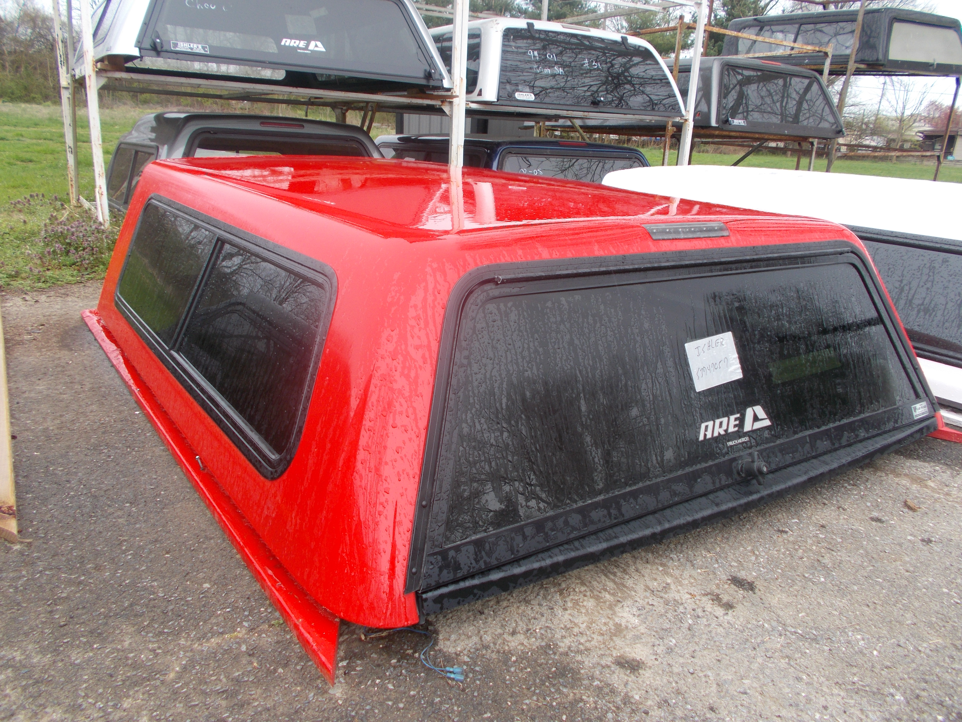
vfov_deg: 53.1
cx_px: 481
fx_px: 723
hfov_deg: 67.3
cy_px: 361
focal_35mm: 26
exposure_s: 1/160
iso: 80
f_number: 3.2
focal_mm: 4.6
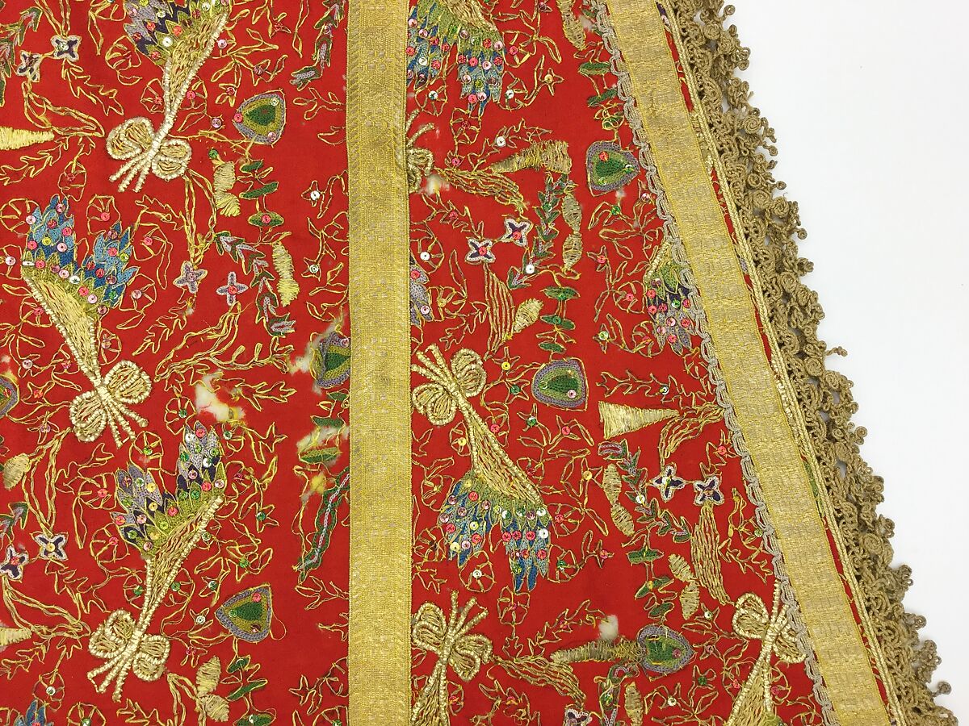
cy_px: 363
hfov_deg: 58.4
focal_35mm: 31
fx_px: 868
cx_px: 484
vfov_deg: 45.4
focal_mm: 3.3
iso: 25
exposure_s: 1/40
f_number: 2.4
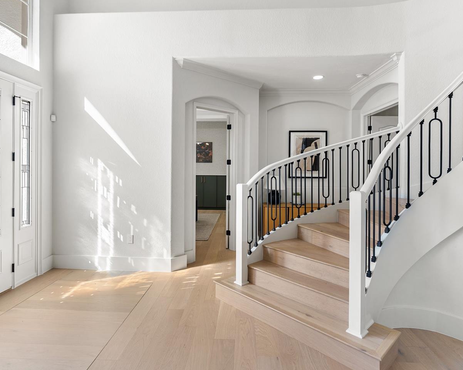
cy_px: 170
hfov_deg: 80.4
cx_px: 228
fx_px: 274
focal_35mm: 20
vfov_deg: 68.0
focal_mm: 16
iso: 40
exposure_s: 1/125
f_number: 3.2
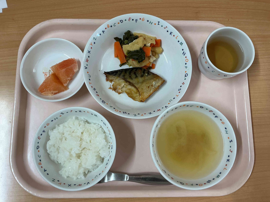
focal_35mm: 29
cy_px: 101
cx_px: 135
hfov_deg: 61.7
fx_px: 226
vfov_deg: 48.2
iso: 40
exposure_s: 1/60
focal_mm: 3
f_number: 1.8
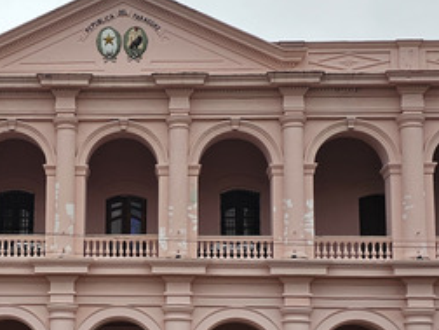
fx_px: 926
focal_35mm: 73
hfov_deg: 26.3
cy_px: 262
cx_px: 106
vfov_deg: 20.0
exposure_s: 1/500
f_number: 1.7
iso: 16
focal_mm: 6.3
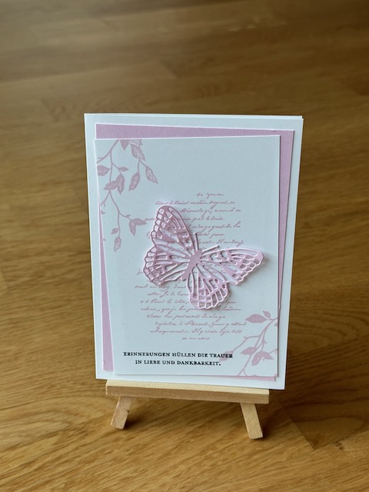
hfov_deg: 30.3
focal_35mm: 48
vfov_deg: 39.7
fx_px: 682
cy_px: 246
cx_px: 184
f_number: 1.78
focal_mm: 6.86
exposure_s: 1/60
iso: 100
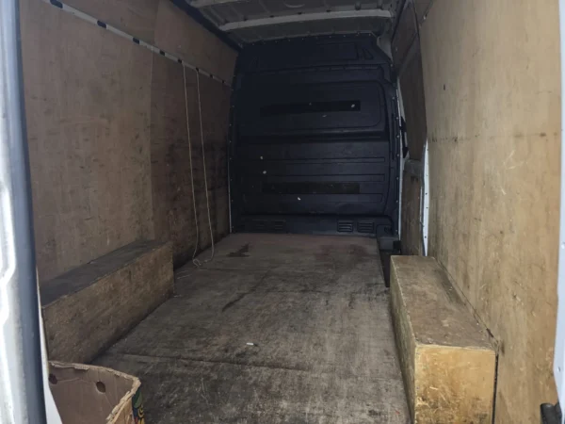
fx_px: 375
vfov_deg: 58.9
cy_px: 212
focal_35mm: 23
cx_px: 282
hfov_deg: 73.9
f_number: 1.7
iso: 20
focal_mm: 6.3
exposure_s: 1/50
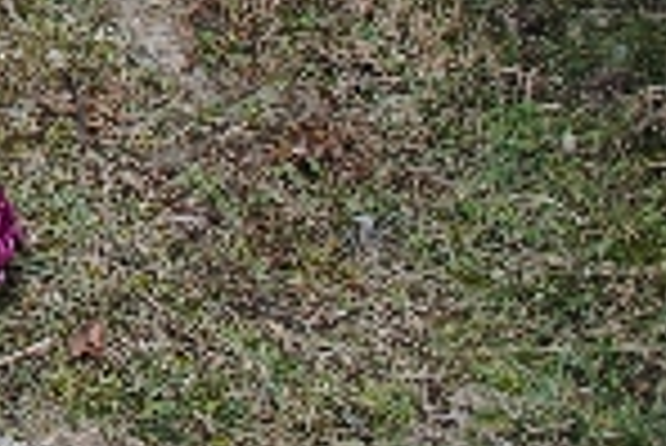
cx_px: -526
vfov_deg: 10.8
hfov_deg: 15.2
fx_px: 2167
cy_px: -437
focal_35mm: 117
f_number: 5.6
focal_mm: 18
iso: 125
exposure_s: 1/125
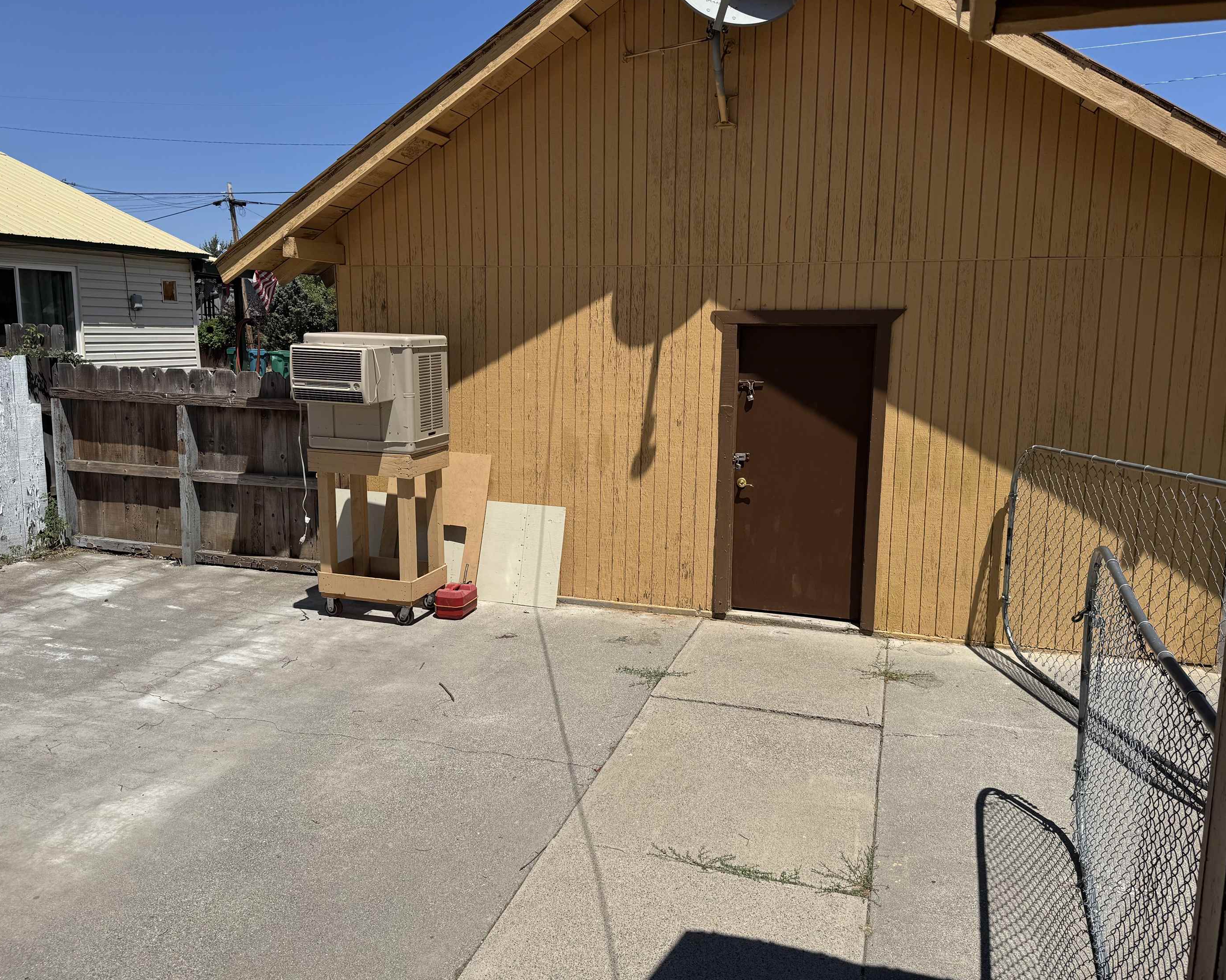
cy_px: 478
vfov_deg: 54.9
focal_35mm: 26
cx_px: 612
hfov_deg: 66.0
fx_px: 943
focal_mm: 6.76
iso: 80
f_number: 1.78
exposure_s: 1/6410
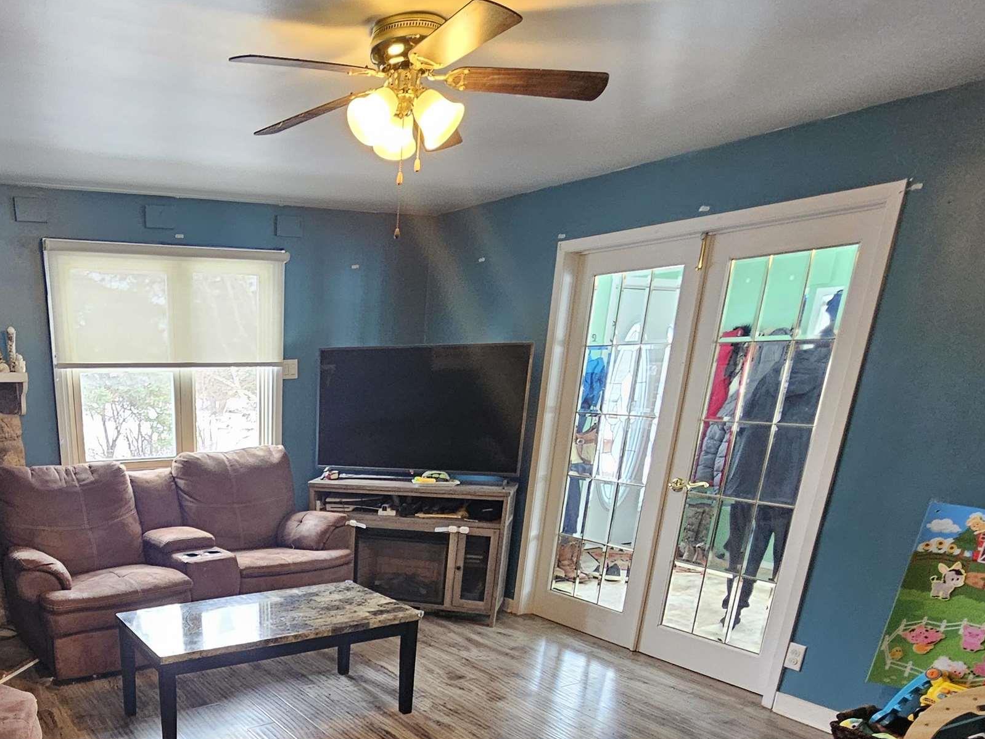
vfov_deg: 48.9
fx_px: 711
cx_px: 236
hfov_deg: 64.8
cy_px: 669
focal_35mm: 25
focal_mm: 2.2
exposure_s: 1/30
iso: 400
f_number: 2.2
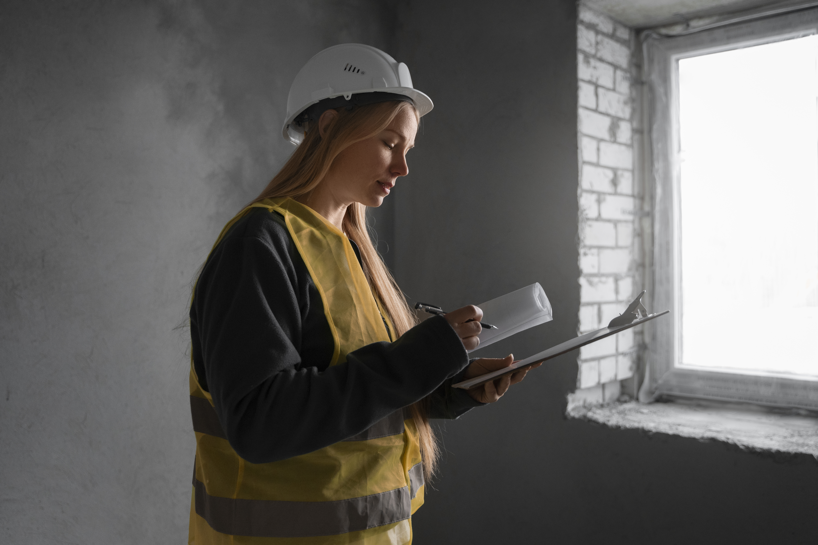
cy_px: 272
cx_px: 409
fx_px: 704
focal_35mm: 31
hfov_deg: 60.3
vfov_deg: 42.3
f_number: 2.8
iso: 1600
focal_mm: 31
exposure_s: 1/250
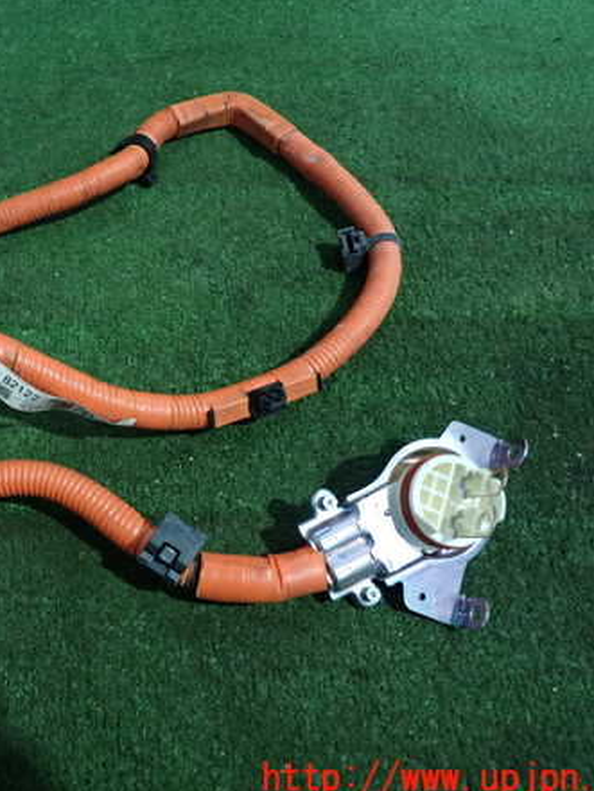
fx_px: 778
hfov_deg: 40.3
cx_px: 129
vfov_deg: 53.9
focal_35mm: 34
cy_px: 398
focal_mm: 4.5
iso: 320
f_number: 2
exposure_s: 1/30
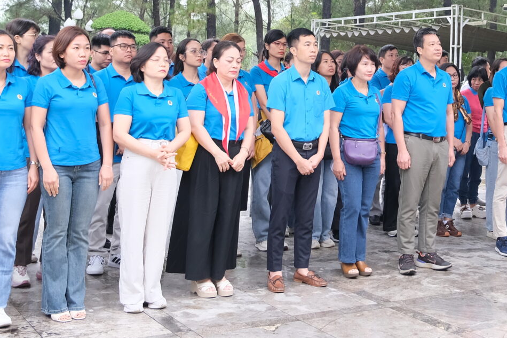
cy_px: 32
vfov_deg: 21.4
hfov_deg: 32.0
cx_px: 359
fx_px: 873
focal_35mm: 62
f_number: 3.5
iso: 400
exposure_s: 1/60
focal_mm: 15
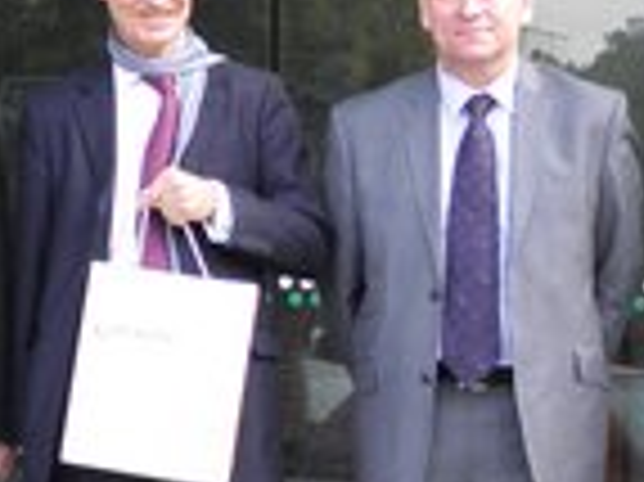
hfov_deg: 11.8
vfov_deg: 9.0
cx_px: -135
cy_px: 288
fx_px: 3049
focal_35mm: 164
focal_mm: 7.1
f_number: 3.8
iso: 100
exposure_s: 1/50
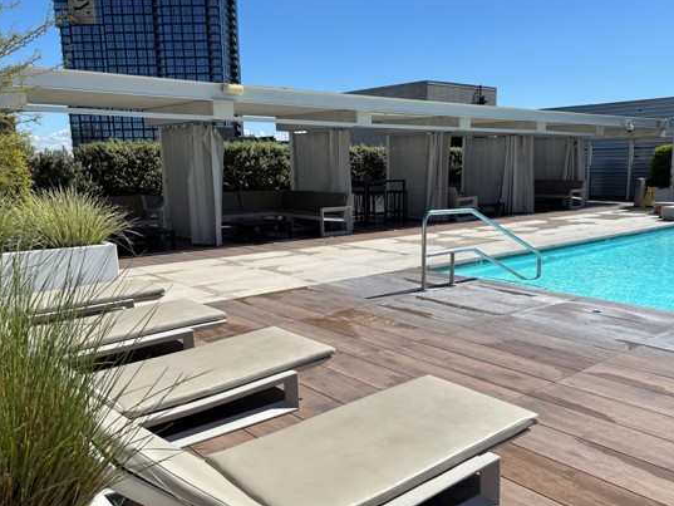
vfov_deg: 45.4
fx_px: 604
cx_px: 374
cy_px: 276
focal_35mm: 31
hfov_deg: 58.2
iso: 50
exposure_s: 1/5348
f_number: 1.6
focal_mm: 5.96
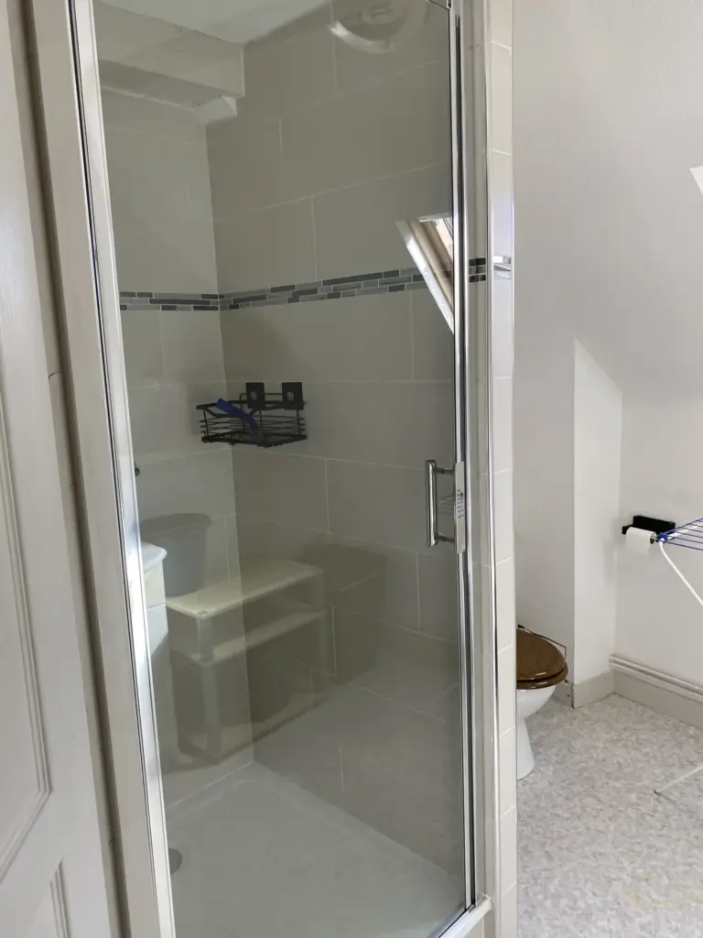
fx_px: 704
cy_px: 469
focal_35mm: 26
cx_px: 352
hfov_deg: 53.1
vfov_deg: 67.3
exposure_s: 1/100
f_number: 1.8
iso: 100
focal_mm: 4.25
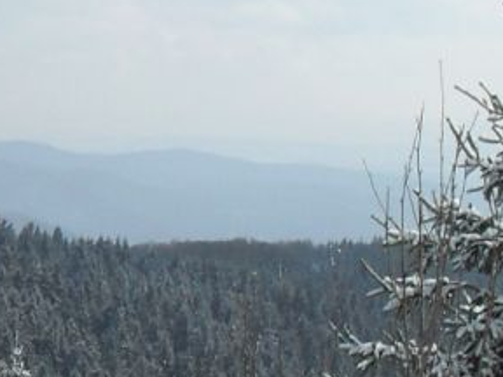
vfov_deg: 8.5
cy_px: 401
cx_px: -503
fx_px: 2528
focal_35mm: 174
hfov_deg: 10.4
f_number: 8.4
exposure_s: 1/250
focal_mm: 6.3
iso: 100
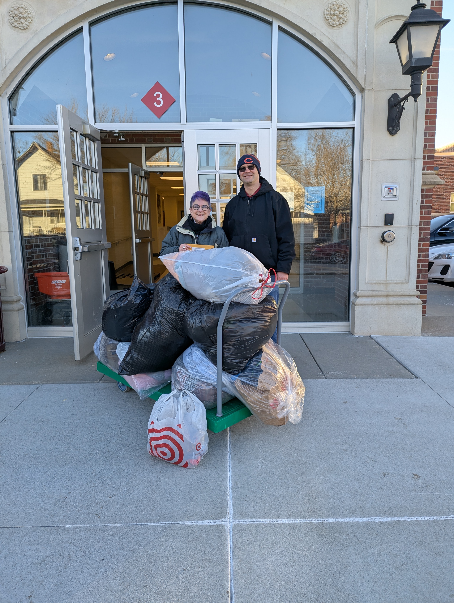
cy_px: 302
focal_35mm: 24
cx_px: 227
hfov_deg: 56.9
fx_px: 419
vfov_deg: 71.5
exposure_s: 1/240
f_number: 1.85
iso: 41
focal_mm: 6.81
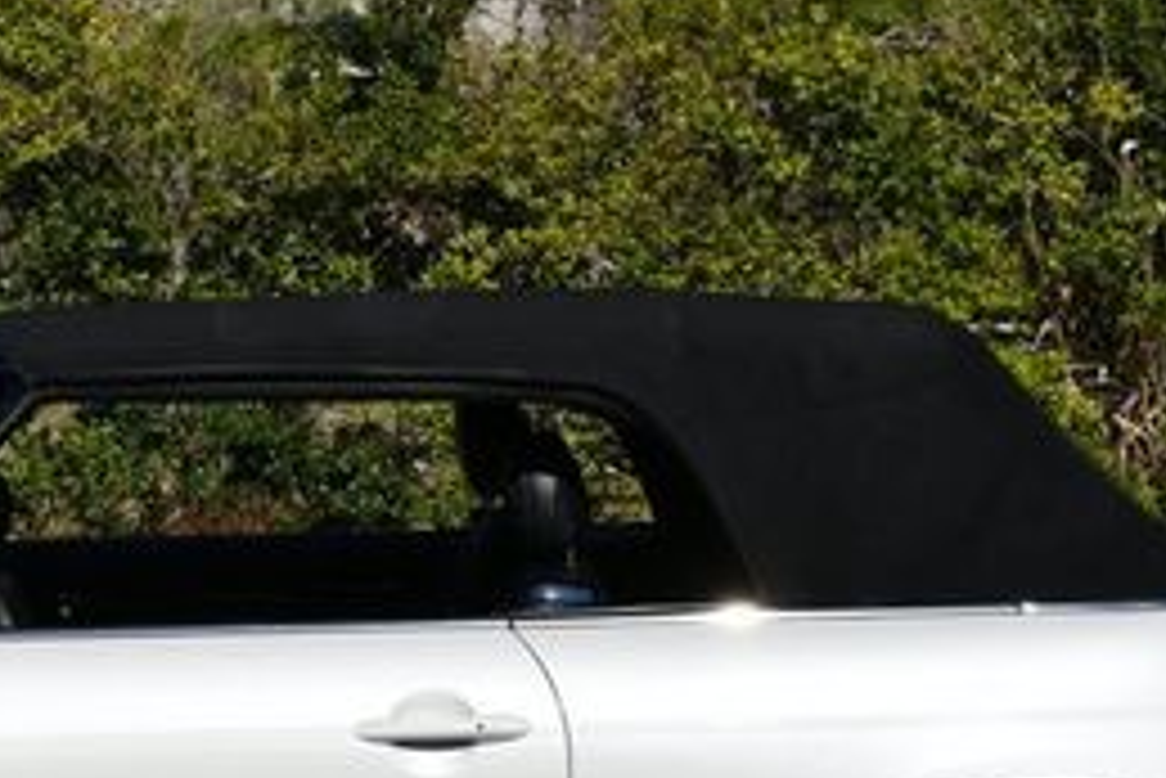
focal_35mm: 158
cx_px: 131
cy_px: 544
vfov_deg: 8.7
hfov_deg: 12.9
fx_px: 5120
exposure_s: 1/400
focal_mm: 32
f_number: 10
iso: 100
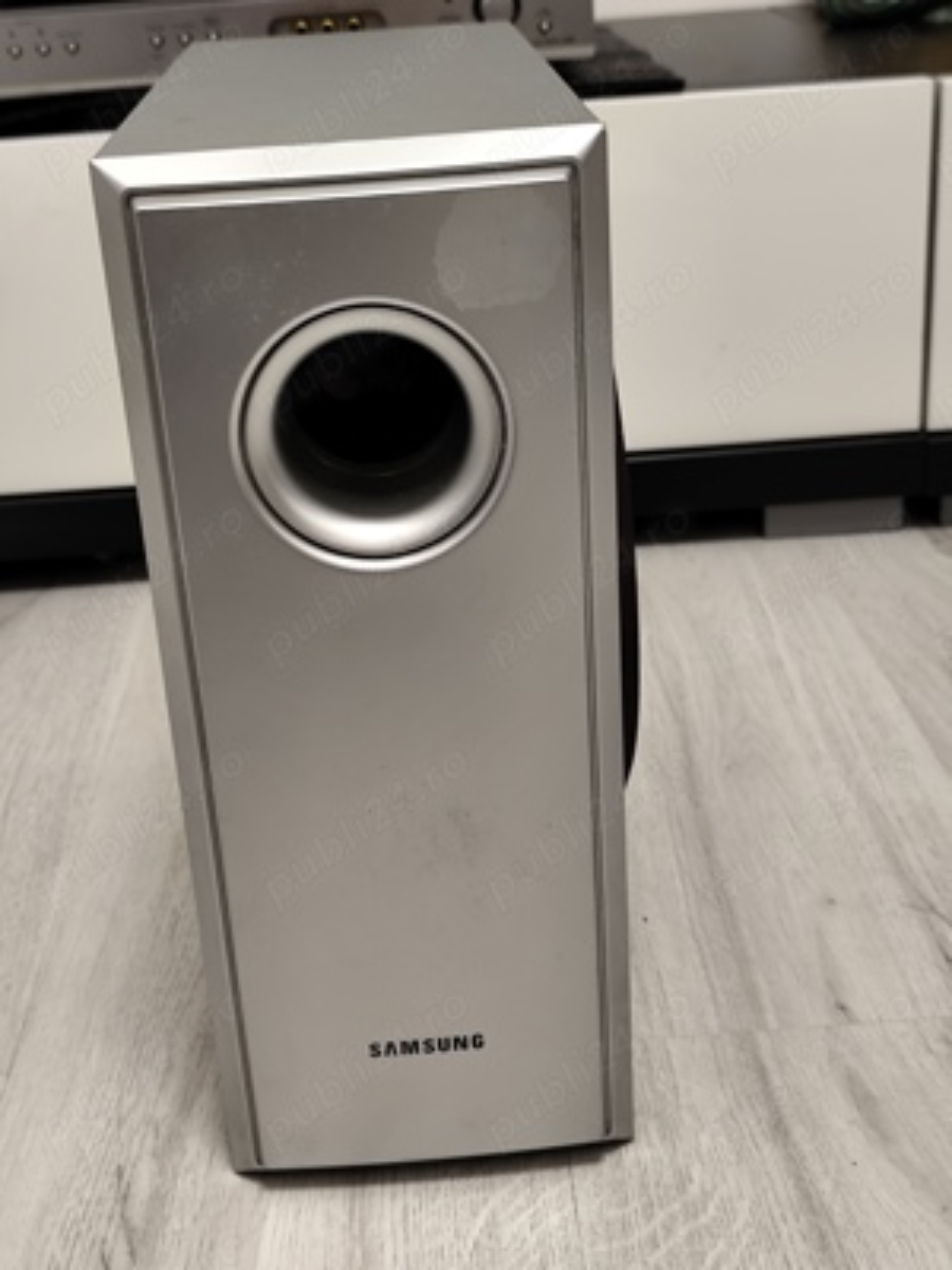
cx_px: 476
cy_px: 635
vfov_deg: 41.2
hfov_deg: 31.5
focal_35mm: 46
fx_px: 1687
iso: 400
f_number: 1.65
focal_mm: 6.14
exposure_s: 1/50
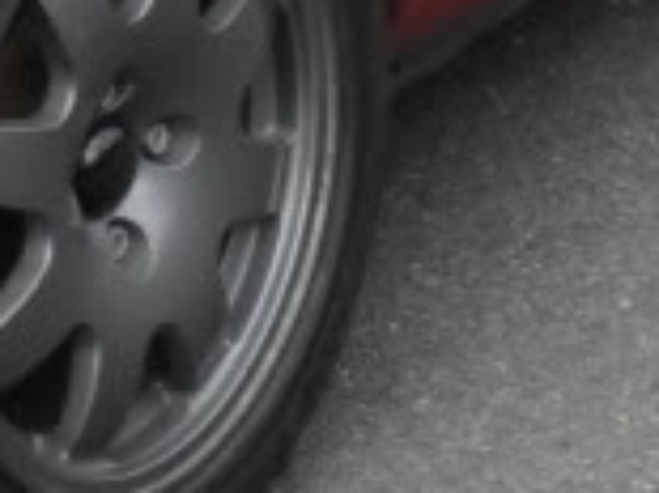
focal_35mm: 231
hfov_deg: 8.4
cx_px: 910
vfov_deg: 6.2
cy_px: -561
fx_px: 4394
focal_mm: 6.3
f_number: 3.2
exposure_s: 1/250
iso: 100
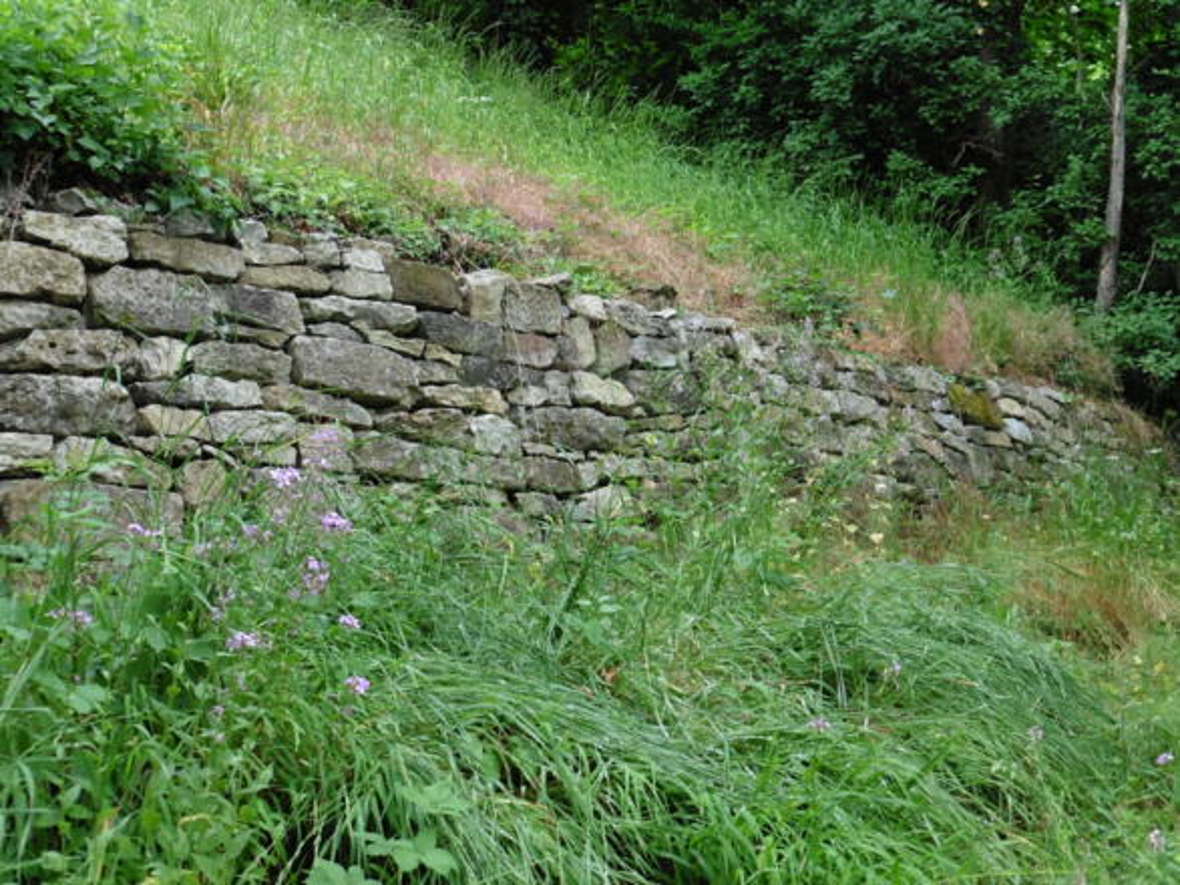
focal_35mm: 47
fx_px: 1602
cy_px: 442
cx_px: 590
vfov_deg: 30.9
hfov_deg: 40.4
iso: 320
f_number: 4.2
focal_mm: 8.5
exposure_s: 1/200
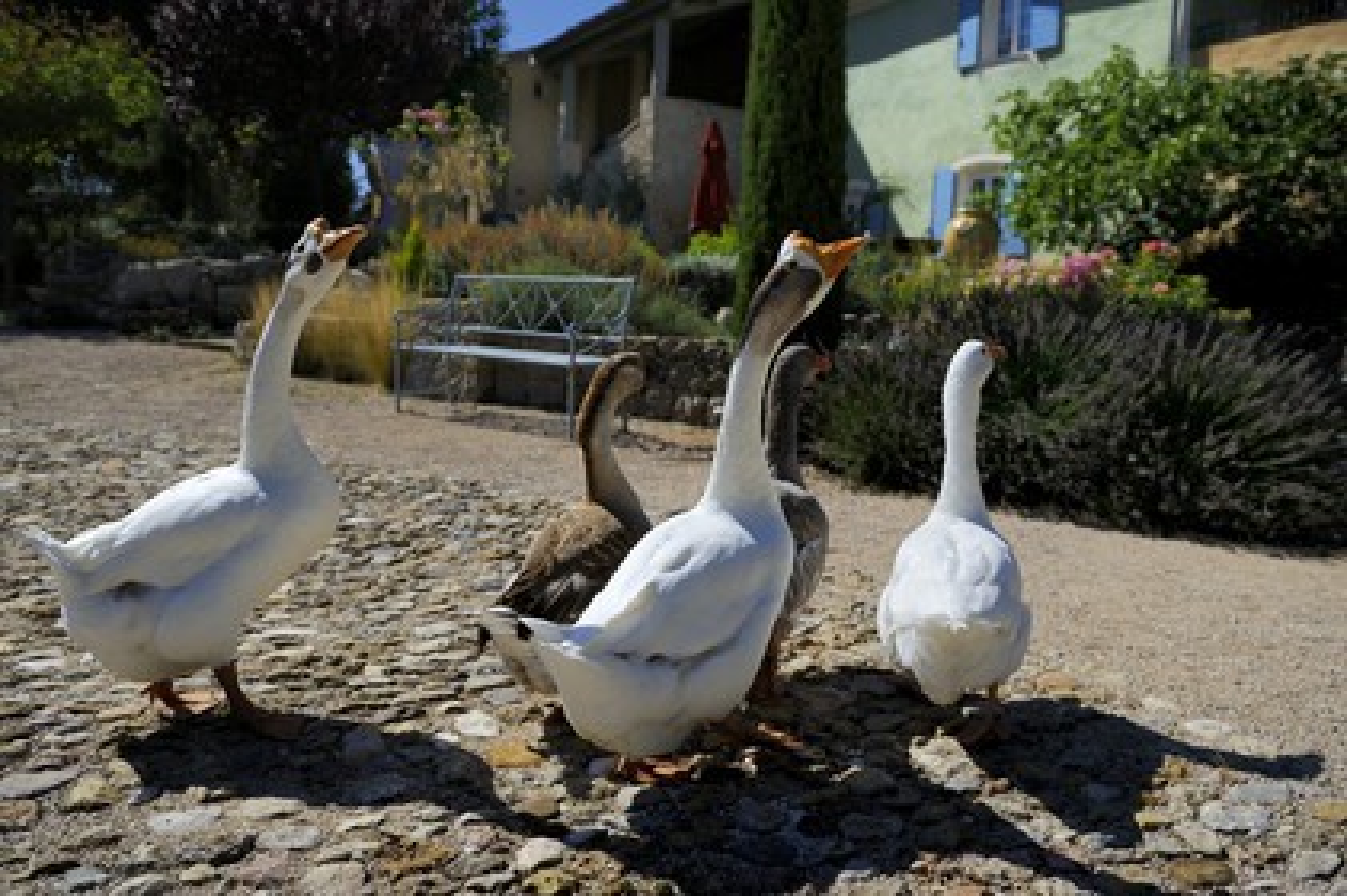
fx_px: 897
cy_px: 448
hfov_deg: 73.8
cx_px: 674
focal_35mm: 24
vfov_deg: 53.1
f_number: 3.5
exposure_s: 1/5000
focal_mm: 24
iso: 200
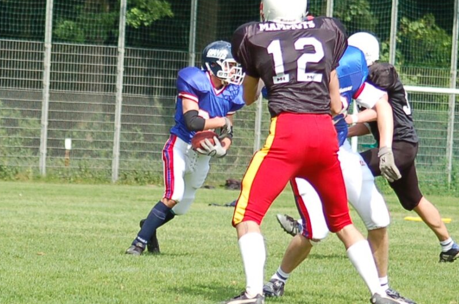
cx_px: 109
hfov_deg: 5.0
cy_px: 125
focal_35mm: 413
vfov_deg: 3.3
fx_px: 5257
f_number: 4.2
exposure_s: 1/1000
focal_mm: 100
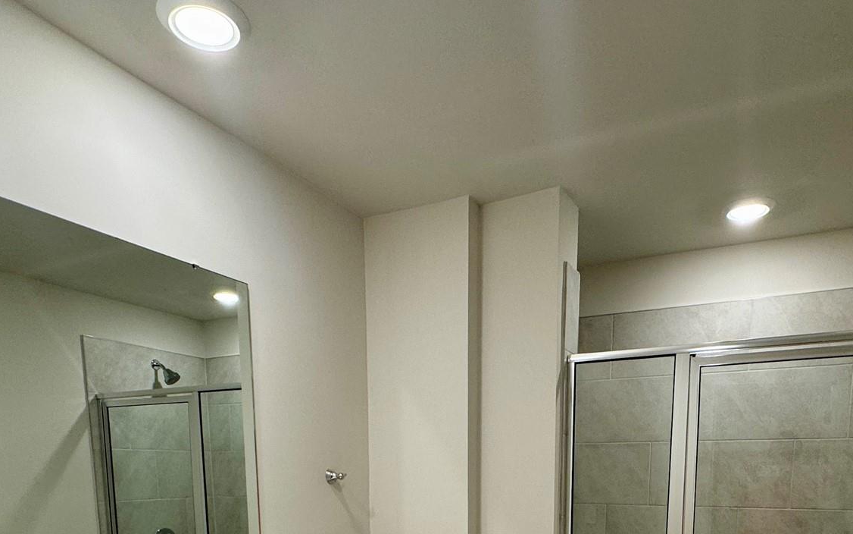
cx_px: 458
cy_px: 558
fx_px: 628
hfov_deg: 68.3
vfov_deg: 39.4
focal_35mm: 27
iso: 125
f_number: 2.2
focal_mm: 2.22
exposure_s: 1/120
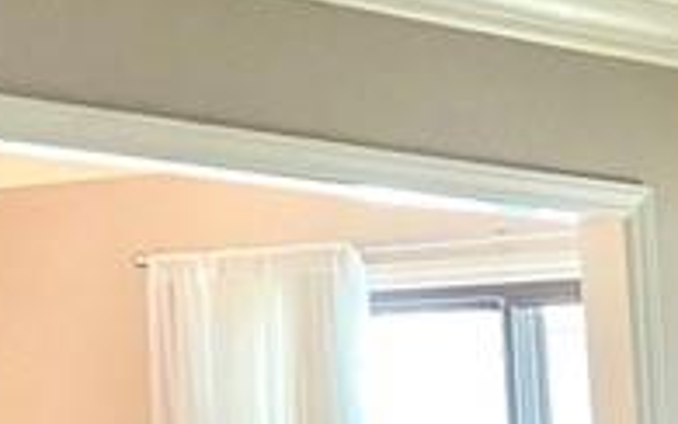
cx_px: 1283
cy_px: 1018
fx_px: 2680
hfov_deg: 12.9
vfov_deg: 8.3
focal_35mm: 145
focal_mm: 5.1
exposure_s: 1/60
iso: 250
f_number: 1.6
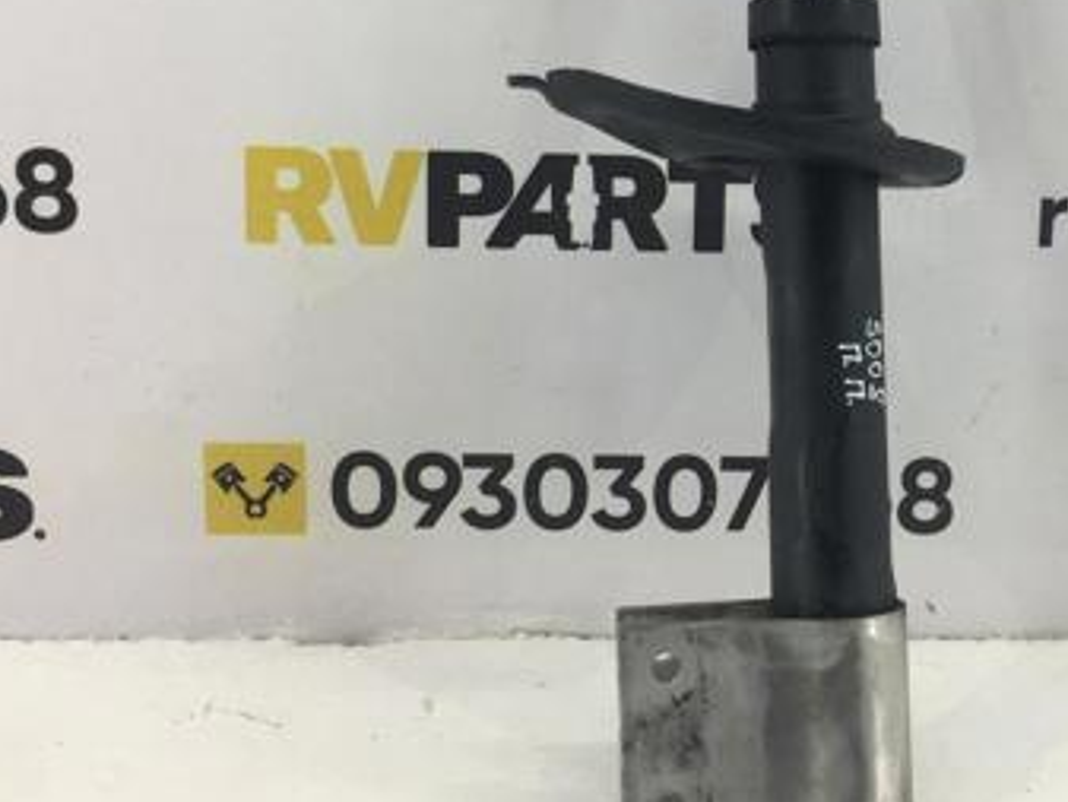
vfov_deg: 26.1
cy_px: 158
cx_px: 824
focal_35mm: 55
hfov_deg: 34.1
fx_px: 1698
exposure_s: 1/100
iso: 40
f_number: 2.2
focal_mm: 4.15
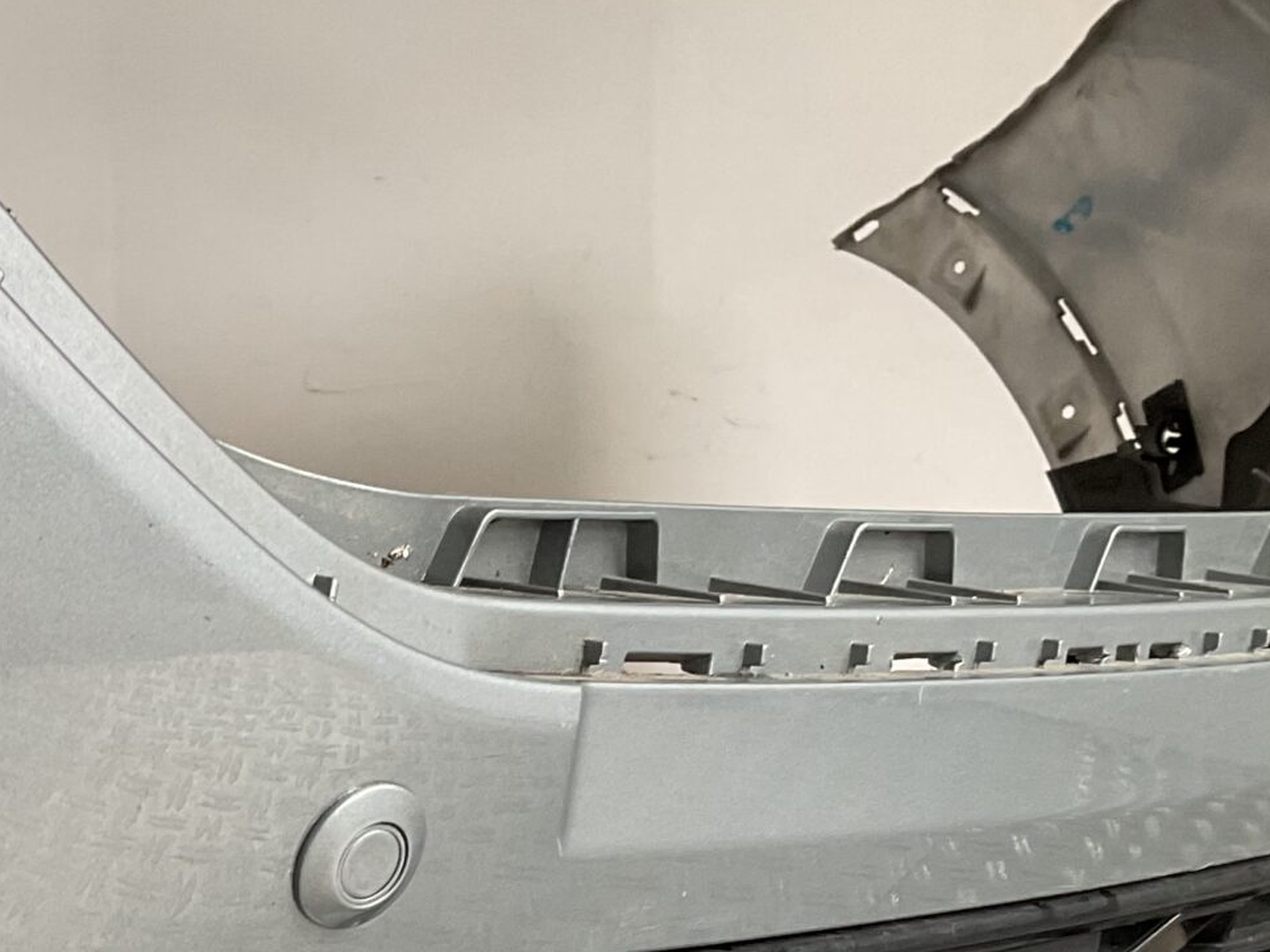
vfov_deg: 18.3
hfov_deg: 24.1
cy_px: 1081
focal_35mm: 77
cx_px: -38
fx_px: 2825
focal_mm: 3
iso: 50
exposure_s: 1/100
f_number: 1.8
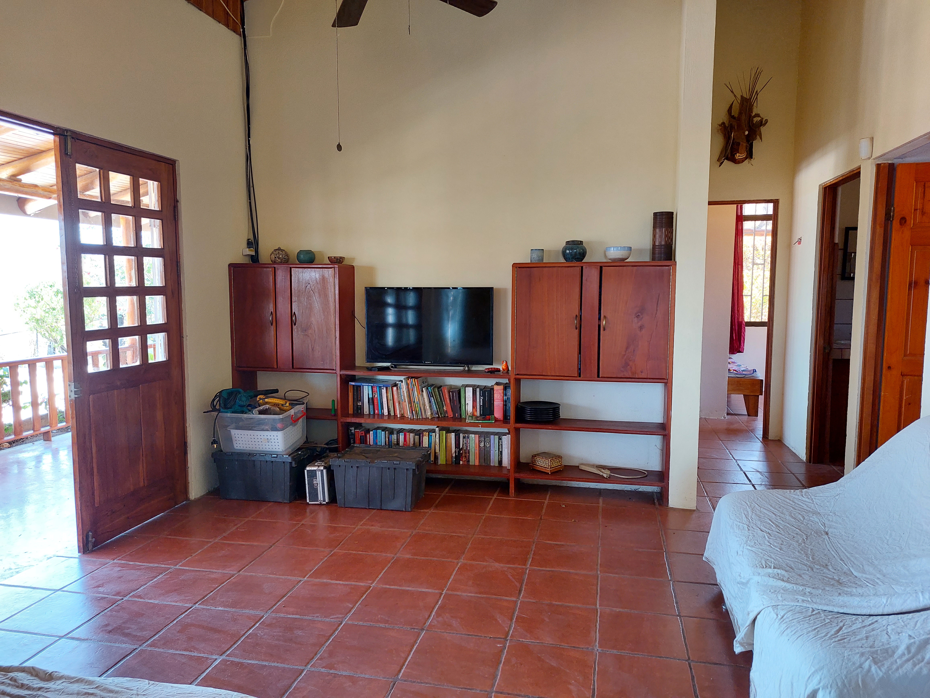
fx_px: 645
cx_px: 465
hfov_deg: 71.6
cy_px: 349
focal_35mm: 24
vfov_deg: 56.8
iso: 200
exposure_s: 1/60
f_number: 1.8
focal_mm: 5.23
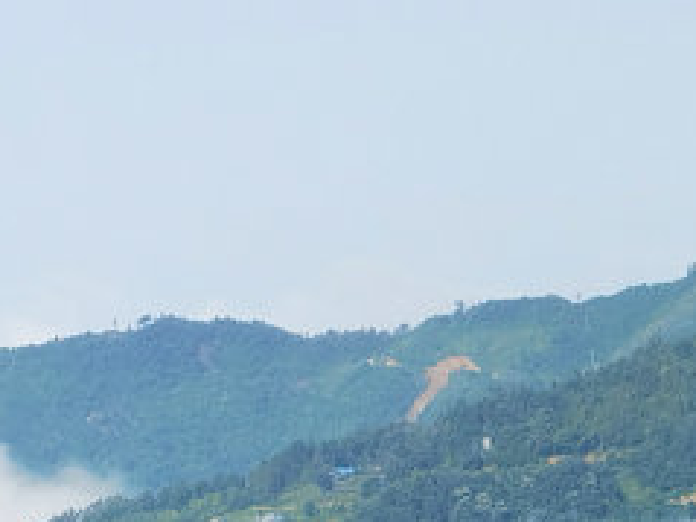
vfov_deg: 2.7
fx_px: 10932
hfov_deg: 3.6
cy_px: 790
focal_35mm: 544
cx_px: 274
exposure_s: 1/645
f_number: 3.4
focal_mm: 14.46
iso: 50
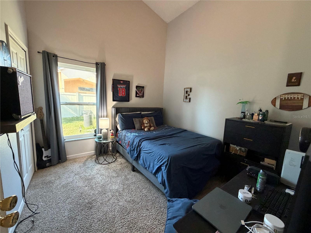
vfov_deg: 85.7
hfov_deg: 102.1
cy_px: 116
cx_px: 156
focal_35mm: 14
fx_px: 126
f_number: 2.2
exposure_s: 1/60
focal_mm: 2.22
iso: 400
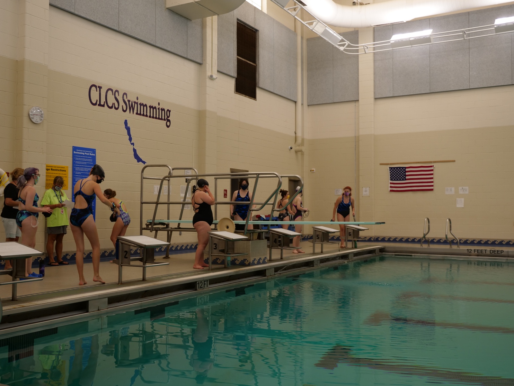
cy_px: 193
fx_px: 564
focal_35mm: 38
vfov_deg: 37.7
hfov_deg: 49.0
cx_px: 257
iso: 200
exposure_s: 1/125
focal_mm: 19
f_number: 2.8
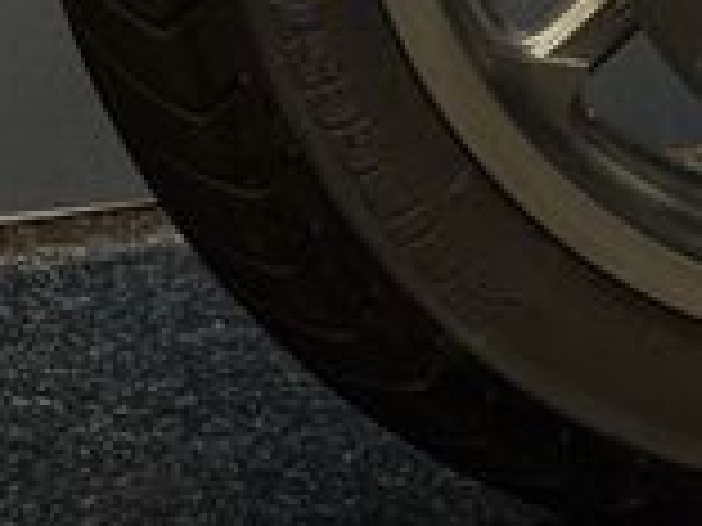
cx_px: 954
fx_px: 3995
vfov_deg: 7.3
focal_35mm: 197
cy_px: -400
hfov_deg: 9.8
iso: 160
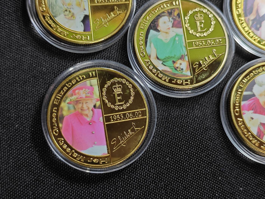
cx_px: 132
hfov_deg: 38.9
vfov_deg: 29.7
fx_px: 375
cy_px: 100
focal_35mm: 49
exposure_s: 1/50
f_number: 1.6
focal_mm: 5.84
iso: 100
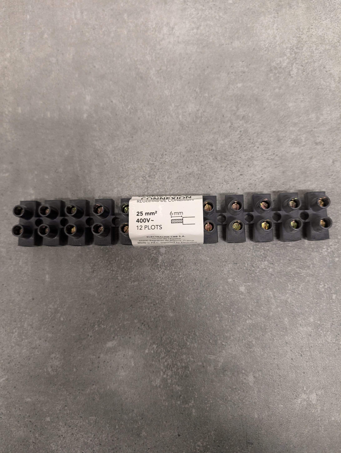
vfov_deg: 71.5
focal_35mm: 24
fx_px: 314
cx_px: 170
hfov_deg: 56.9
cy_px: 226
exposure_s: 1/33.3
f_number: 1.68
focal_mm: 6.9
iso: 238
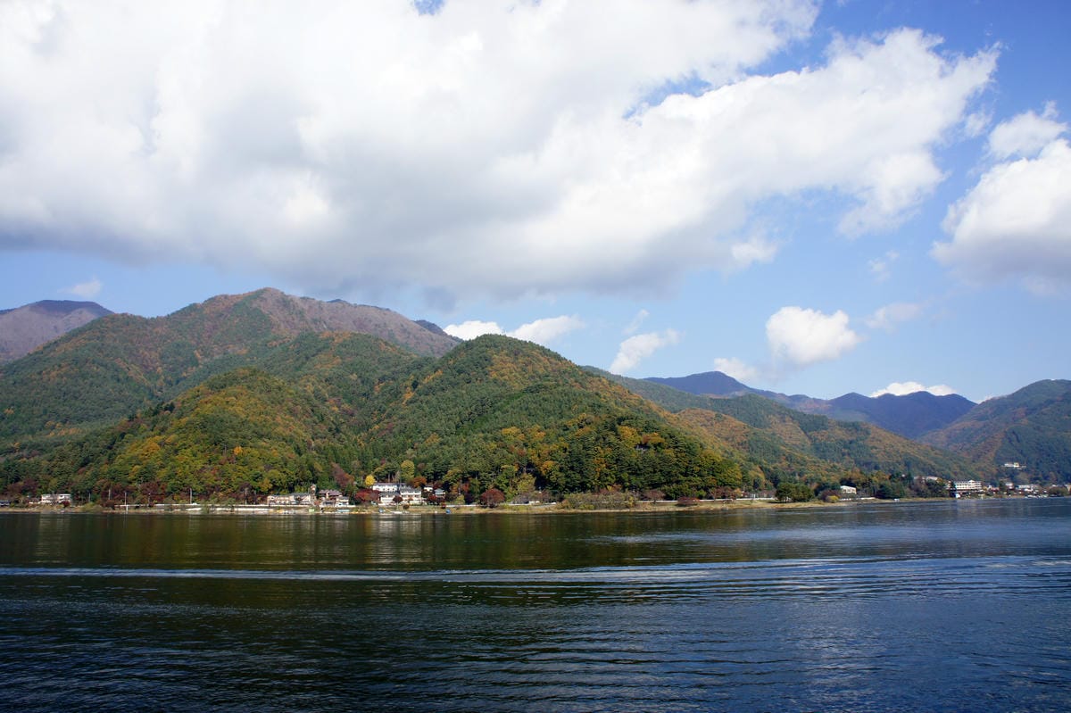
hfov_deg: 67.4
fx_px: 803
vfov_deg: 47.9
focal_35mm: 27
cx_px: 536
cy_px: 356
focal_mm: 18
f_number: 11
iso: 200
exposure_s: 1/200
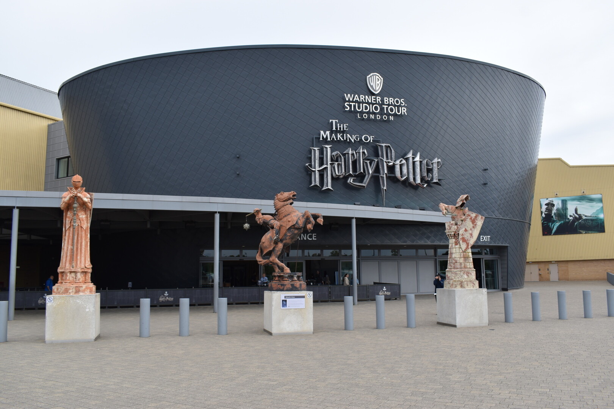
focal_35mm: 27
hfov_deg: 67.4
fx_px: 460
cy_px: 204
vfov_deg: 47.9
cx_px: 307
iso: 160
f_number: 8
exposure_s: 1/250
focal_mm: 18
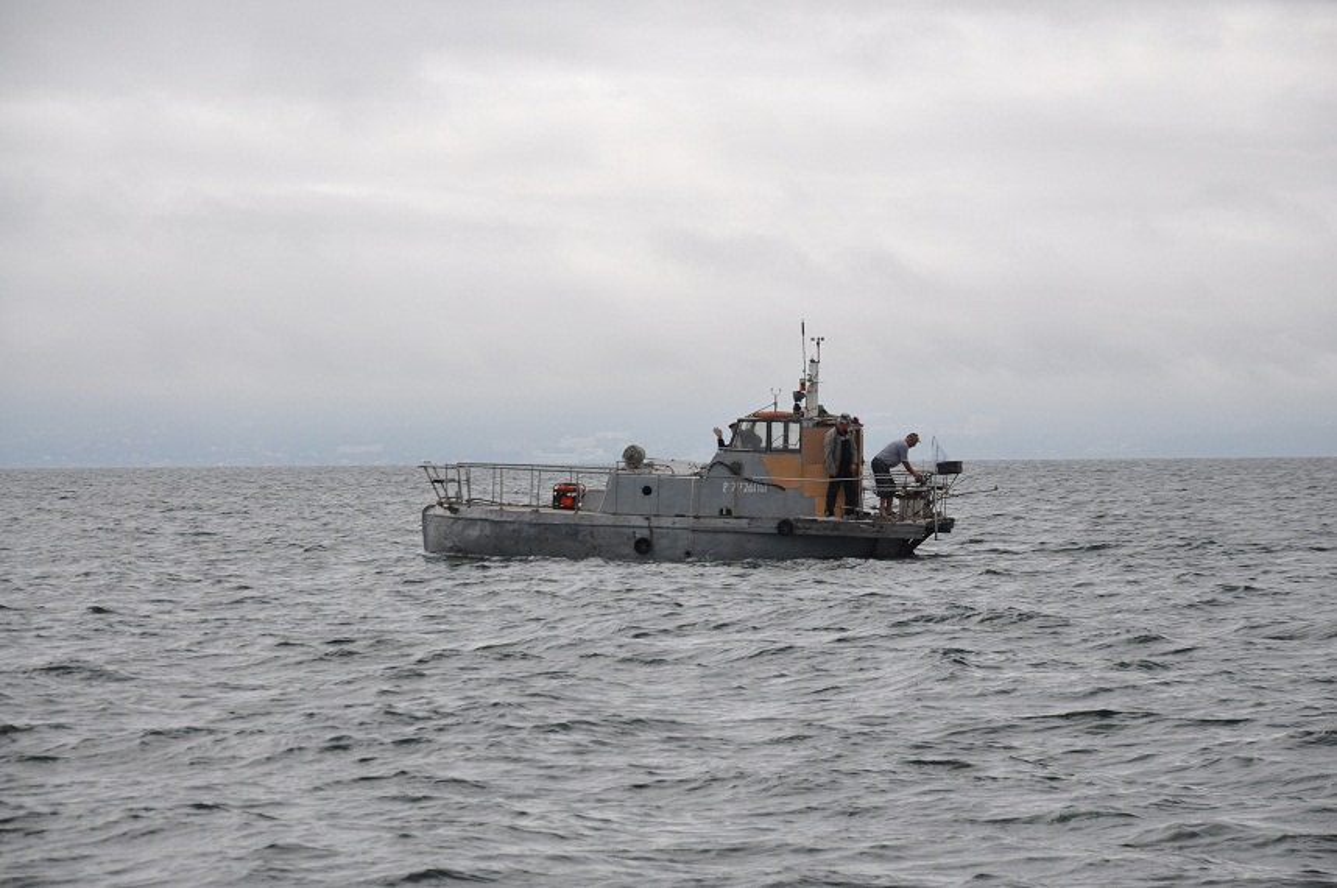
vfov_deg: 8.7
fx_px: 5843
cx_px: 668
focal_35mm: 158
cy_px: 444
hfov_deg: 13.1
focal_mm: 105
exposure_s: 1/320
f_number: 9
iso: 400
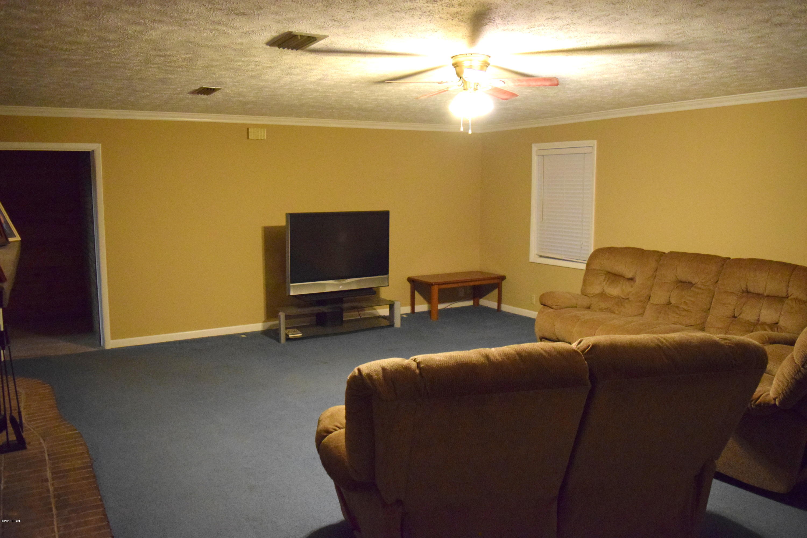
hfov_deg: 67.4
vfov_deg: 47.9
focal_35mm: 27
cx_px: 404
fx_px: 605
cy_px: 269
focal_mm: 18
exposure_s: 1/60
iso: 5000
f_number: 3.5
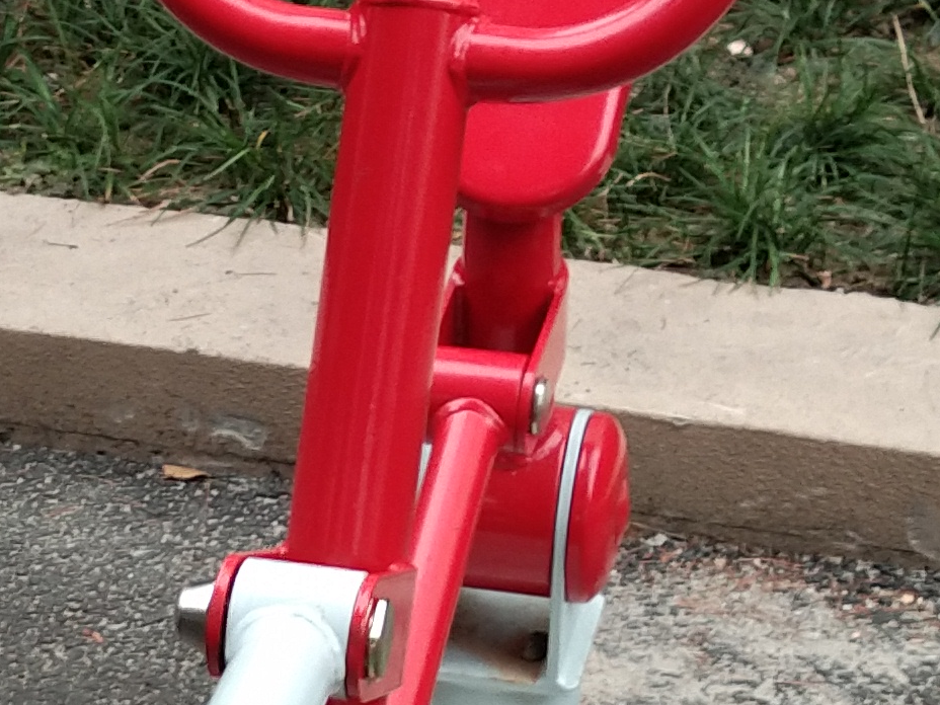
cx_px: 265
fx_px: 3775
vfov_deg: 10.6
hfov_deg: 14.2
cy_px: 654
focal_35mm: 139
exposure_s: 1/50
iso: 125
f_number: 2.2
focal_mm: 3.69
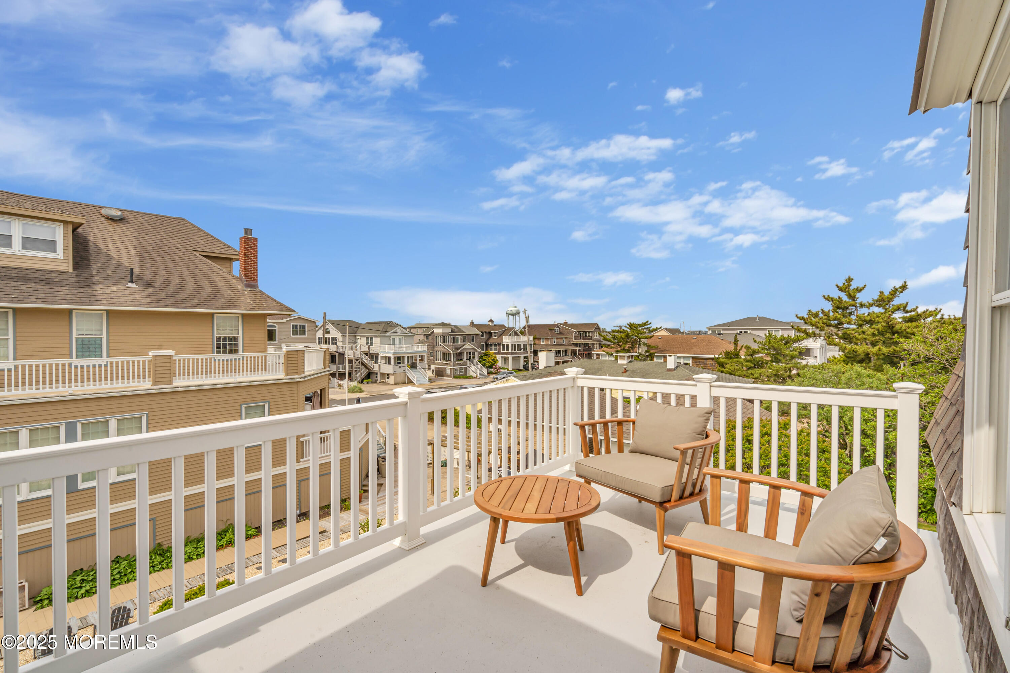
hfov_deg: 96.7
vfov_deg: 73.7
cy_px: 336
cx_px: 505
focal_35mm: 16
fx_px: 449
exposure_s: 1/160
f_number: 16
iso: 100
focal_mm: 16
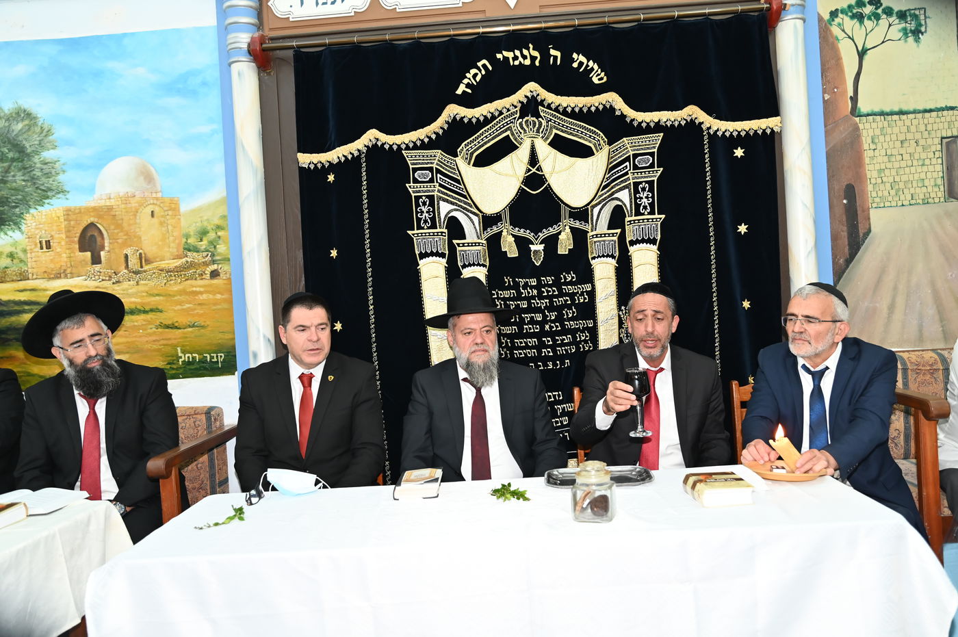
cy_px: 318
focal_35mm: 31
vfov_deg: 42.3
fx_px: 824
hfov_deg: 60.3
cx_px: 479
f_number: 4
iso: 1600
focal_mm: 31
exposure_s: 1/125
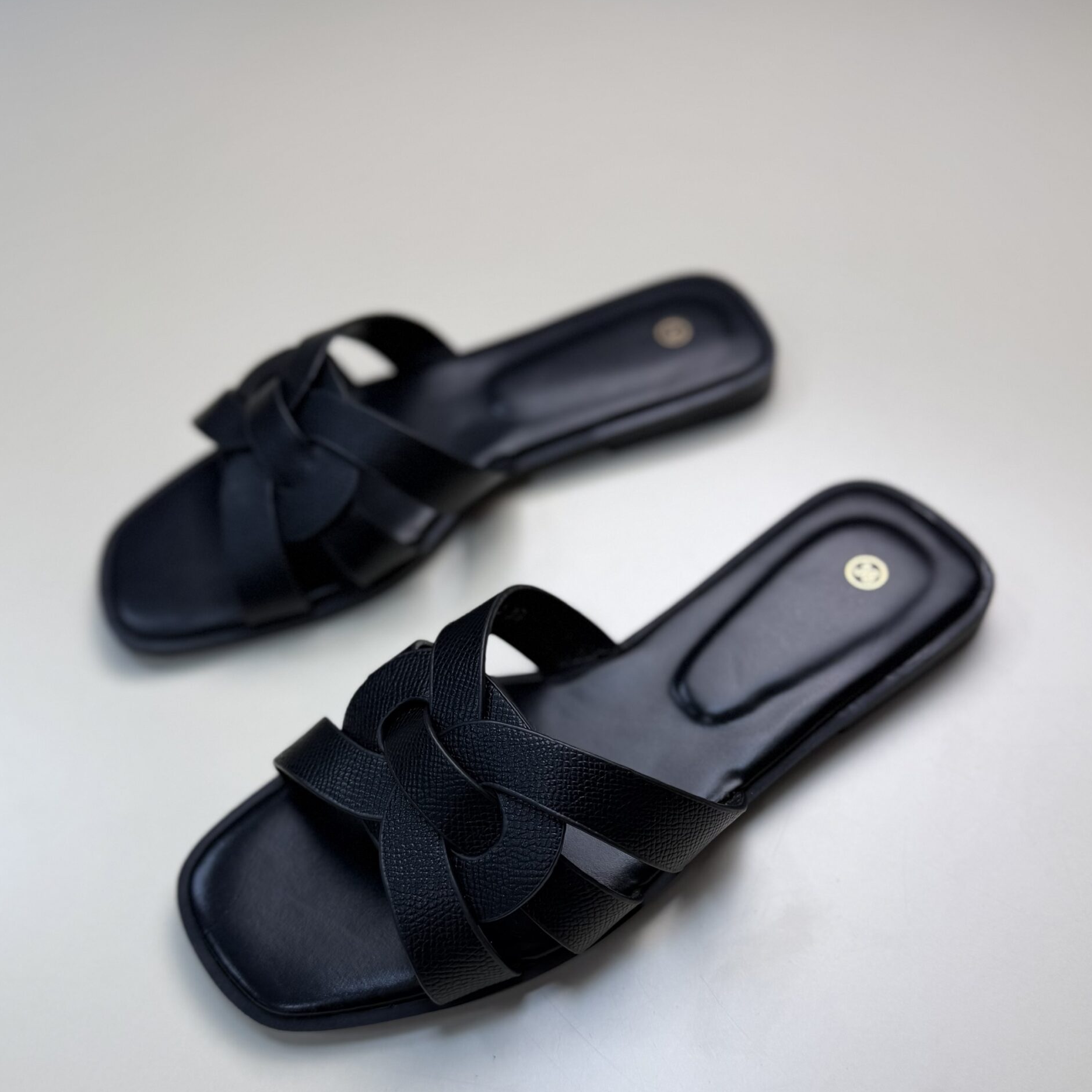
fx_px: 1035
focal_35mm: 29
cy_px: 683
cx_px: 540
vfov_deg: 55.0
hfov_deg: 55.6
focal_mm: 6.76
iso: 80
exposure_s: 1/412
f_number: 1.78
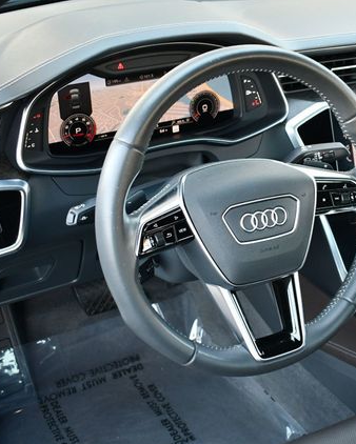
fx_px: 750
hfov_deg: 26.0
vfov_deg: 33.0
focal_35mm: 57
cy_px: 224
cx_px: 304
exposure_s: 1/125
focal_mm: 20
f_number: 3.8
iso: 800
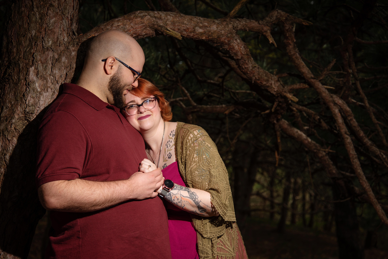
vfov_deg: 21.9
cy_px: 130
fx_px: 668
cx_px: 194
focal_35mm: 62
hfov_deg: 32.4
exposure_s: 1/800
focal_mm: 62
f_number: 5
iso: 100
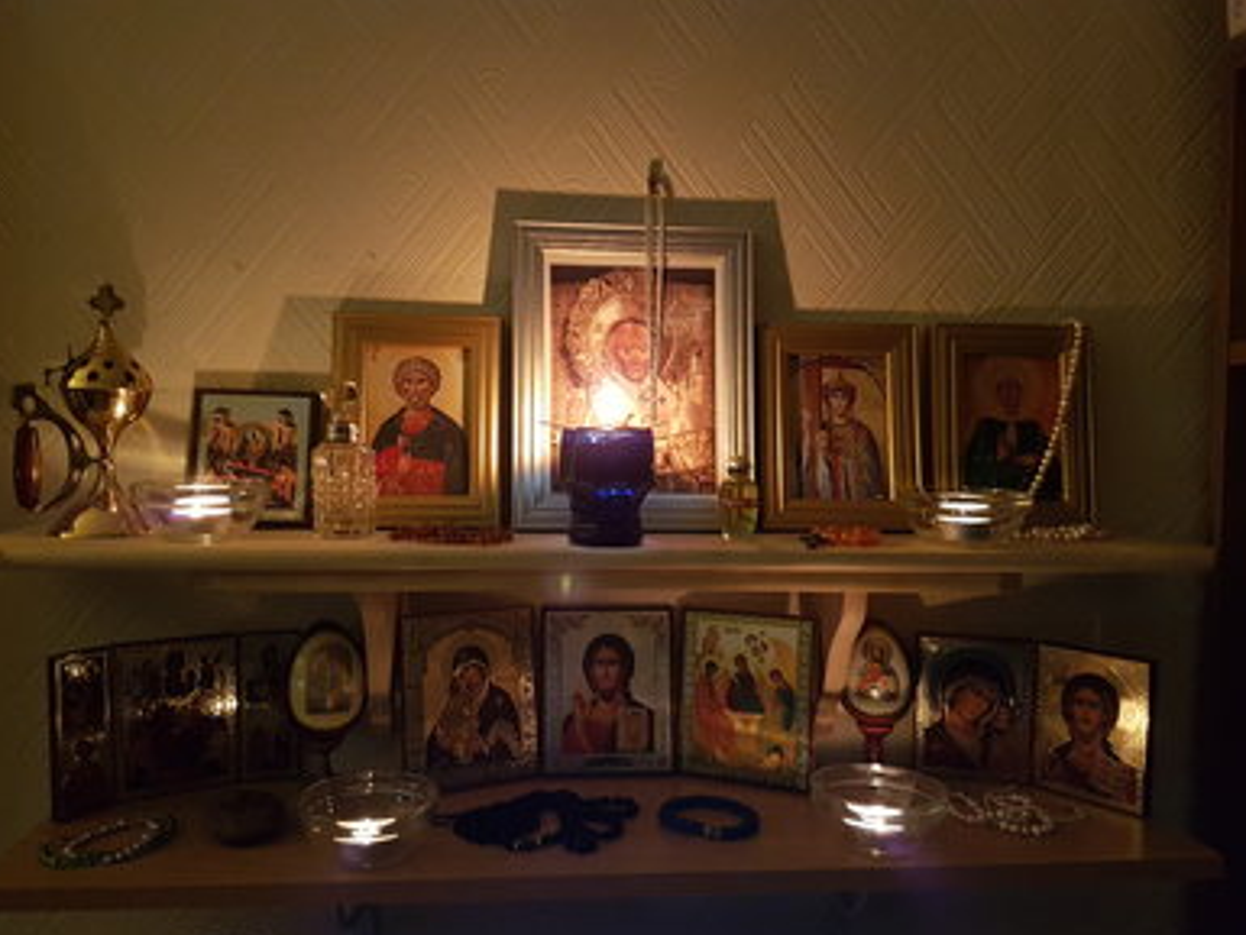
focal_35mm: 27
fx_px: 972
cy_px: 476
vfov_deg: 51.4
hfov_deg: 65.3
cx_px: 608
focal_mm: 4.2
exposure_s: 1/10
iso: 250
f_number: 1.7
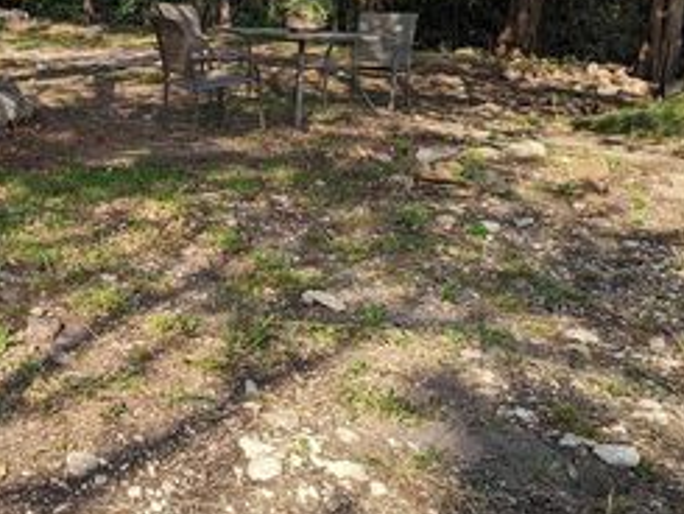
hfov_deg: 35.7
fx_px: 969
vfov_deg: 28.8
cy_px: 81
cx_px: 22
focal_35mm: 49
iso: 39
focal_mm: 6.81
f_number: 1.85
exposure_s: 1/1078
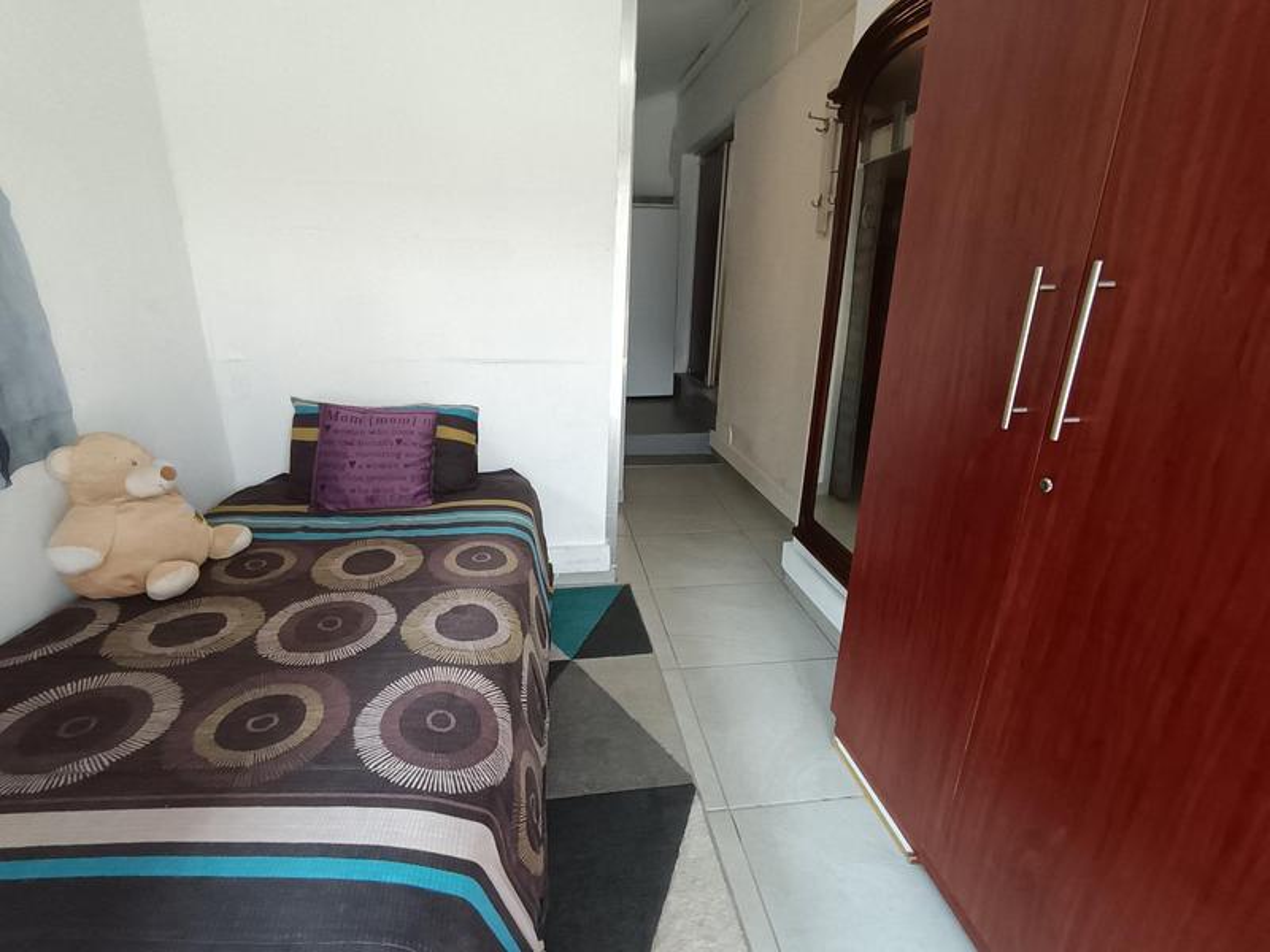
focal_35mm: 17
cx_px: 635
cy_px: 476
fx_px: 624
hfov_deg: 91.0
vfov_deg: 74.7
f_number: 2.2
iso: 680
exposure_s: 1/50
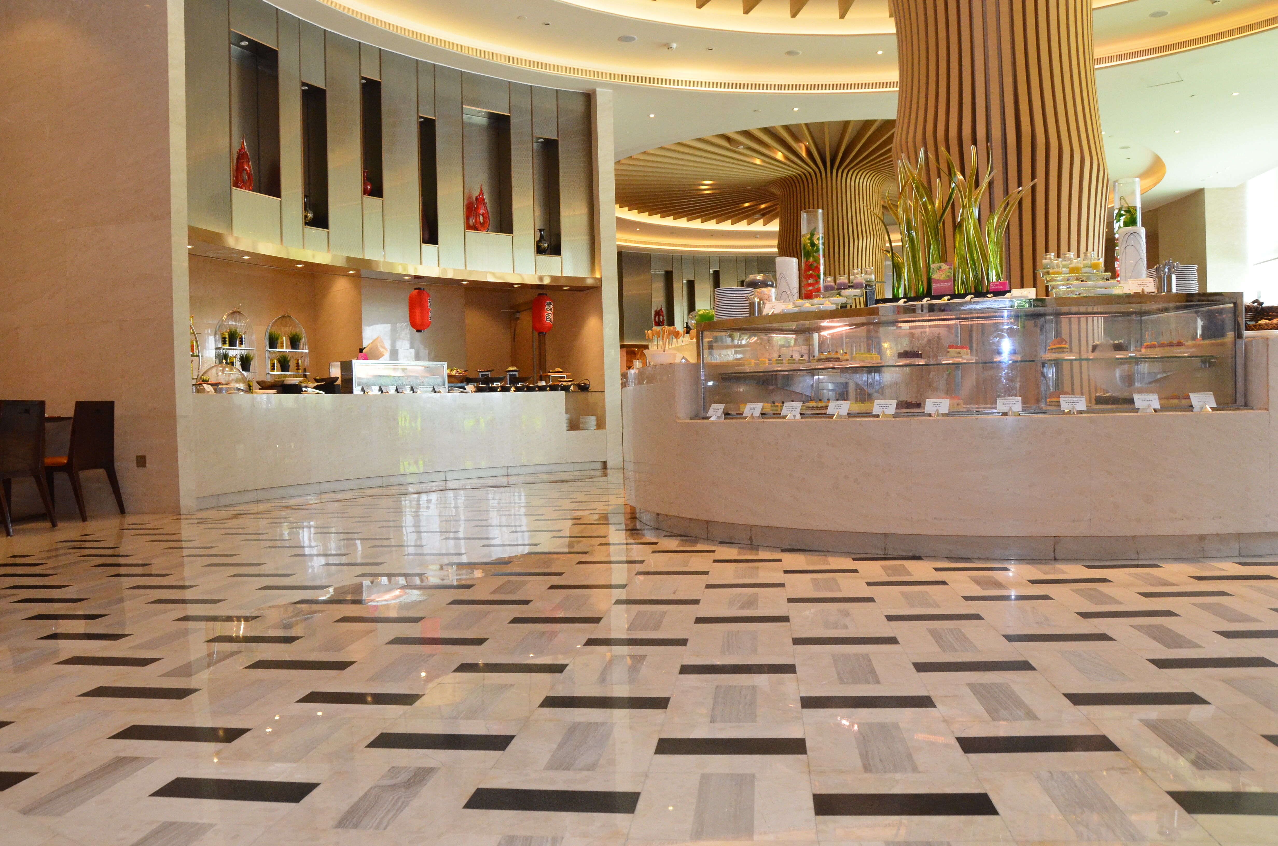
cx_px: 639
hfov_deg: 48.0
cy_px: 423
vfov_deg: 32.9
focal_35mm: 40
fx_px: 1435
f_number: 9
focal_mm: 27
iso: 2000
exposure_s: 1/50
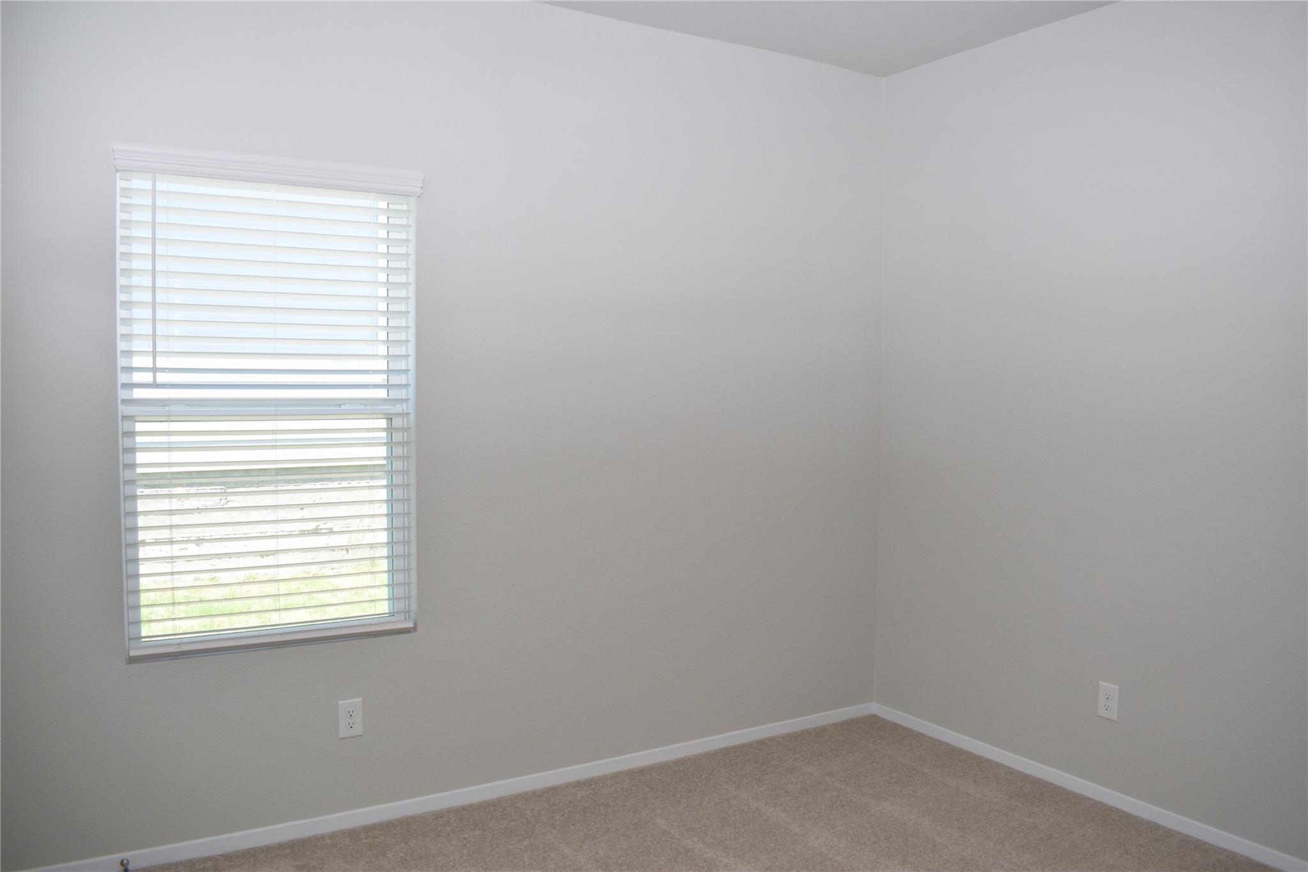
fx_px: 981
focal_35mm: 27
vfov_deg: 47.9
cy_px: 436
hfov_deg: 67.4
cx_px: 654
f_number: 5.6
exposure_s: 1/125
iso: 400
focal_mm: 18
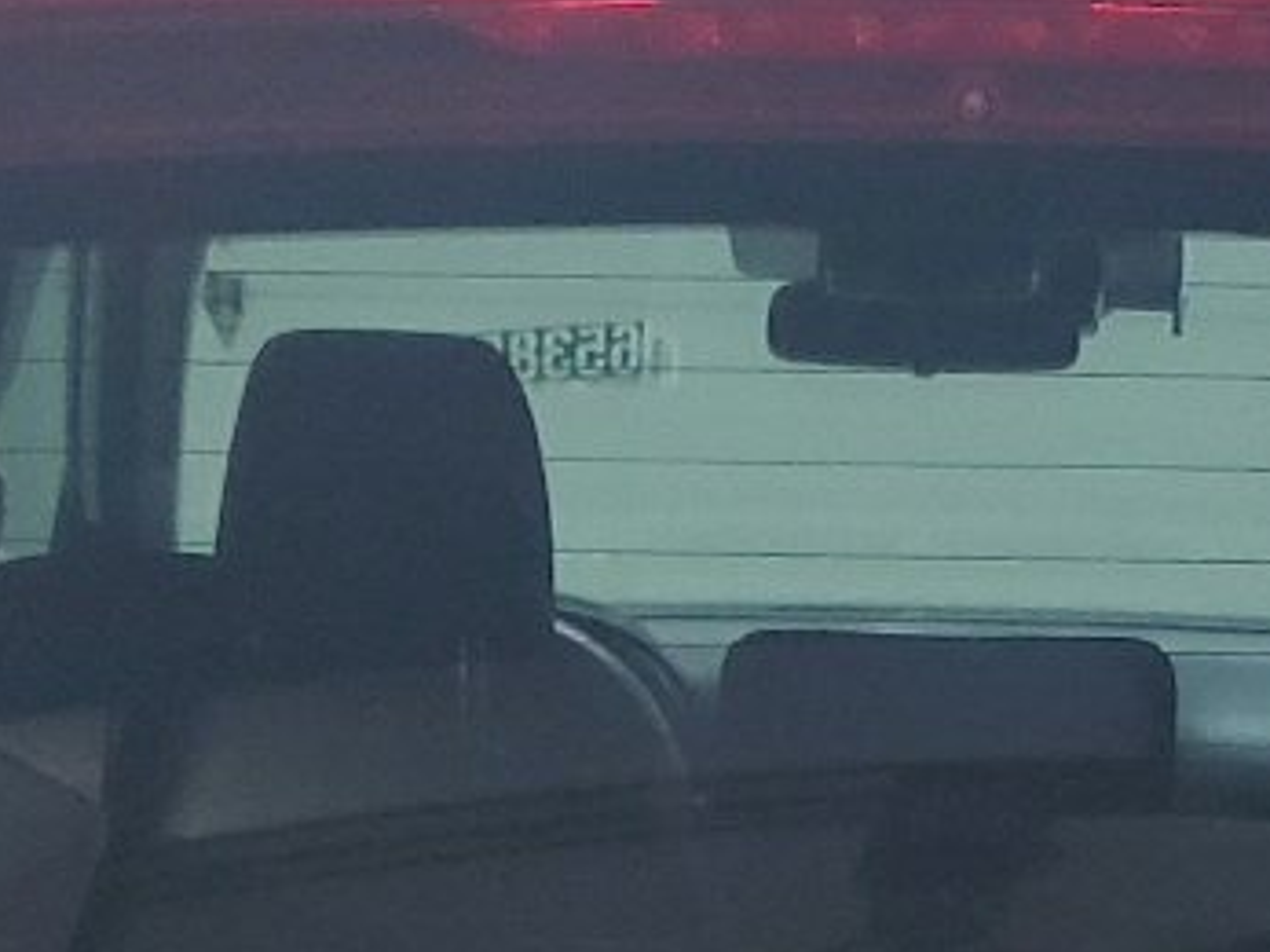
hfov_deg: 16.4
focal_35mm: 120
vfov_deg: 11.2
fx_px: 4401
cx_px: 798
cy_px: 1867
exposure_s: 1/60.2
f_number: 1.5
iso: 88
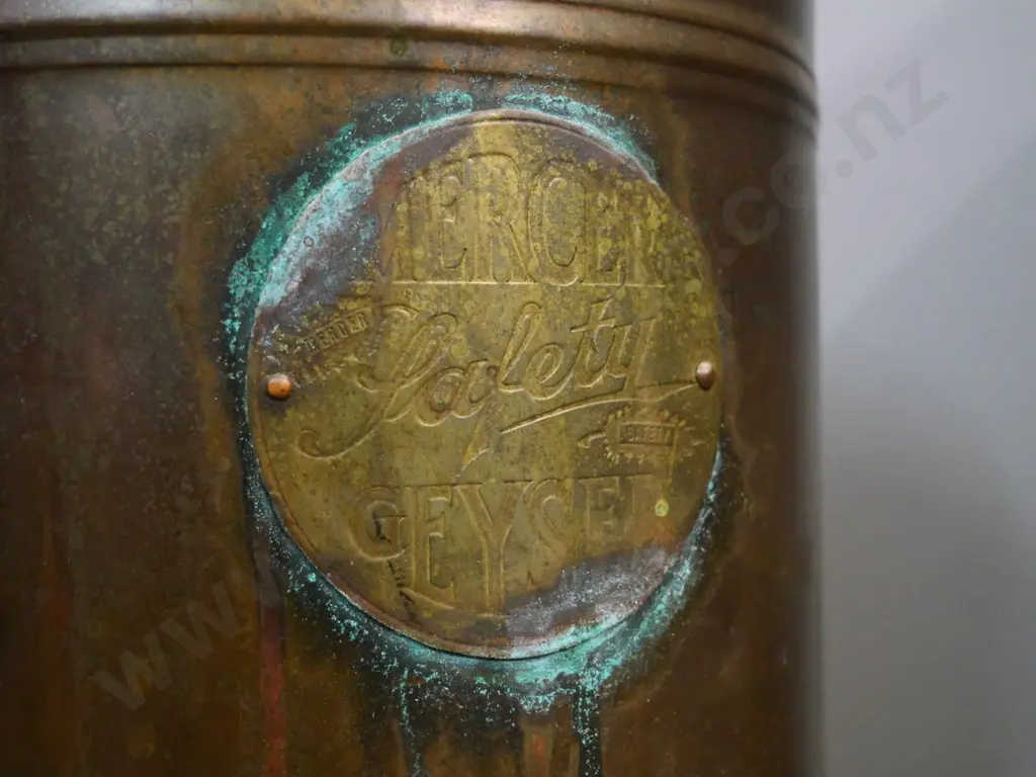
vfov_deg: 32.9
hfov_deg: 42.9
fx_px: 1317
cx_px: 518
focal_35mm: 44
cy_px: 388
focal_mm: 22
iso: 3200
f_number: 4.2
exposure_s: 1/60
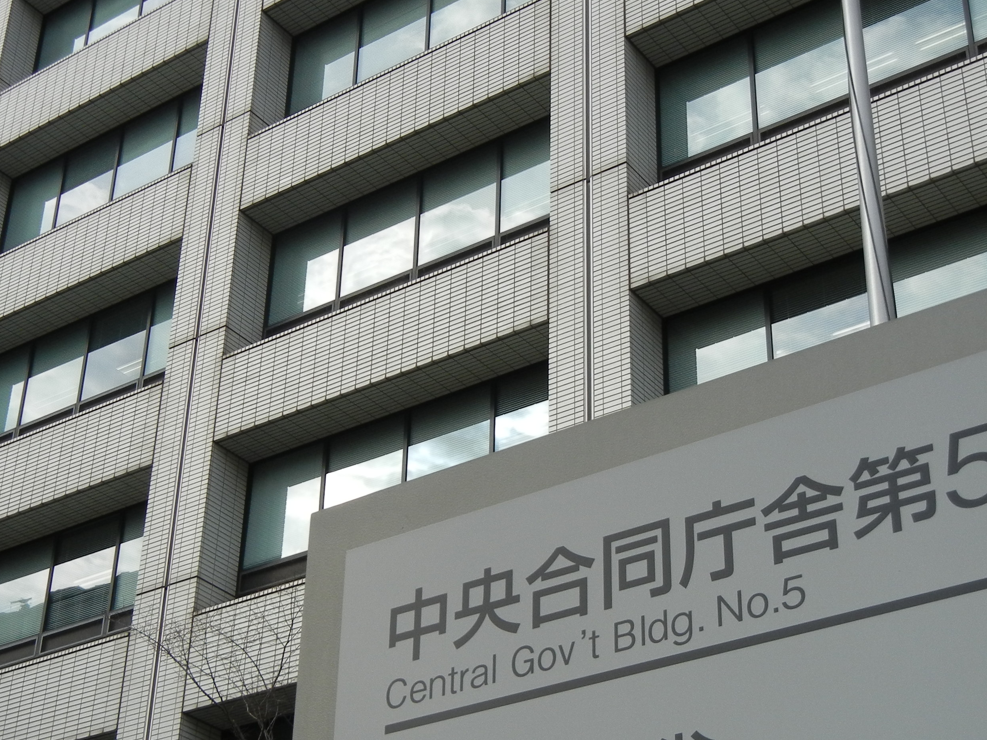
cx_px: 412
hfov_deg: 30.7
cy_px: 410
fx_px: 1796
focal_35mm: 63
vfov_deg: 23.3
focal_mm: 7.1
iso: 160
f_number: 7.4
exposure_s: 1/249
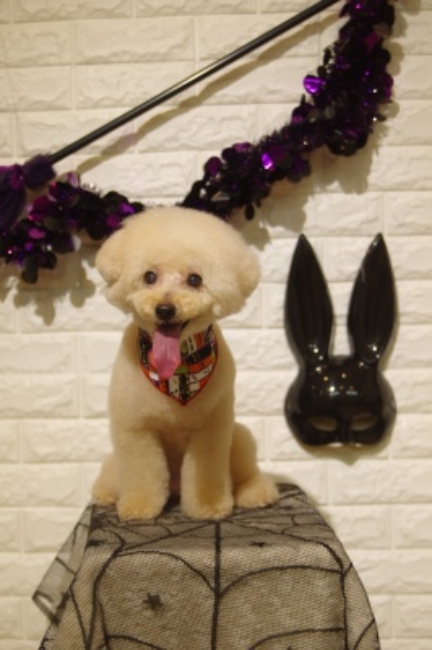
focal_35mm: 64
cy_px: 325
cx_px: 216
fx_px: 1154
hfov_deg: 21.2
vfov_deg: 31.4
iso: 320
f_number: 2.8
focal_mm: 43
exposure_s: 1/125
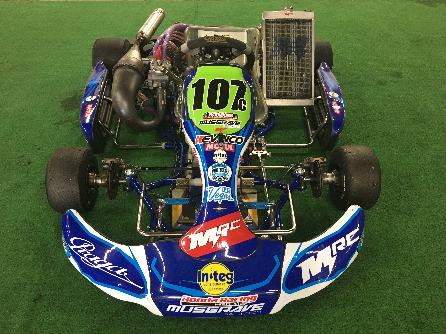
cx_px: 223
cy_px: 167
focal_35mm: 29
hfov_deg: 61.7
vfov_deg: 48.2
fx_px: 374
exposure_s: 1/30
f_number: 2.2
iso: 125
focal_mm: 4.15
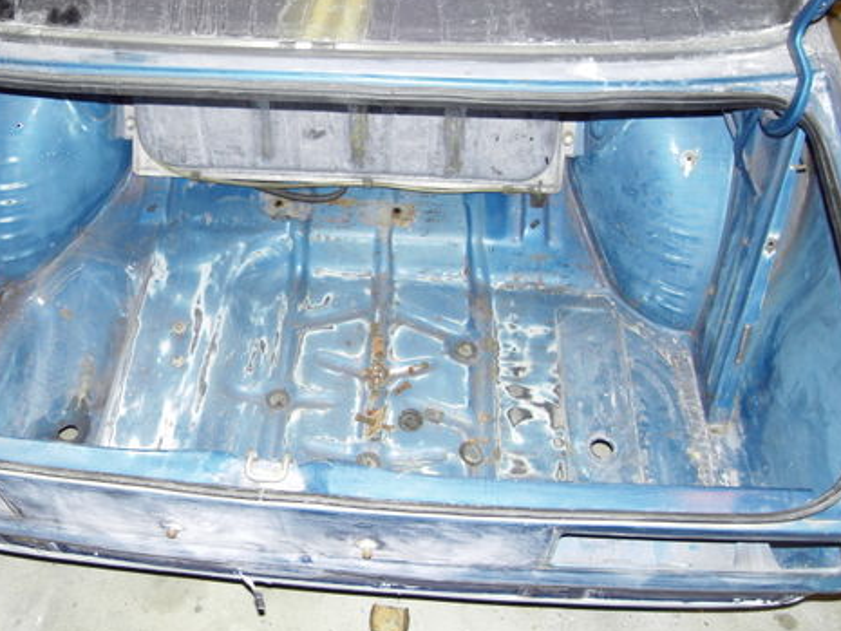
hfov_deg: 54.8
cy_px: 295
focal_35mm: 33
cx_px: 327
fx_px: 802
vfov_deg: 42.9
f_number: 2.8
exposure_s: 1/40
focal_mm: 4.3
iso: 100
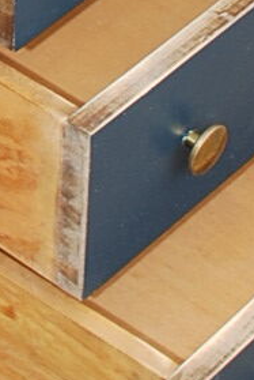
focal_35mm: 229
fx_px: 2414
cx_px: -231
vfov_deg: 8.7
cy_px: -223
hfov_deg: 5.9
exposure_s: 1/100
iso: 100
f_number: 4
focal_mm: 22
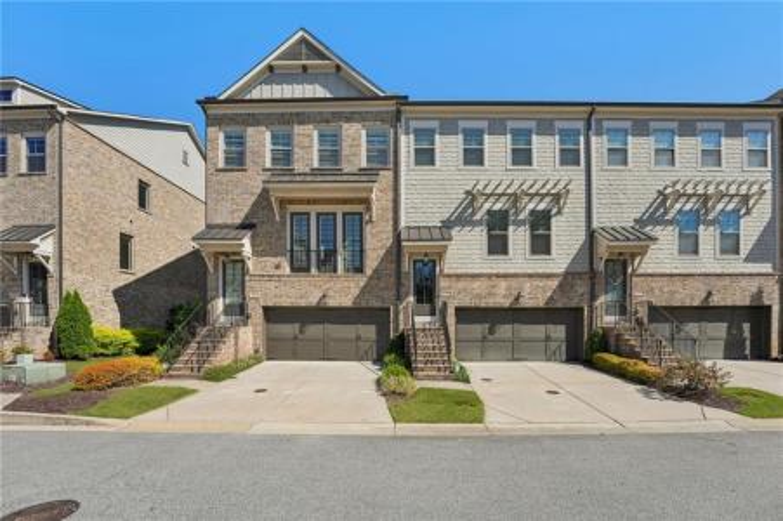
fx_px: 304
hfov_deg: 104.3
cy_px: 260
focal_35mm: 14
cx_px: 392
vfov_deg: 81.1
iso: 100
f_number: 8
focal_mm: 14
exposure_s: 1/400
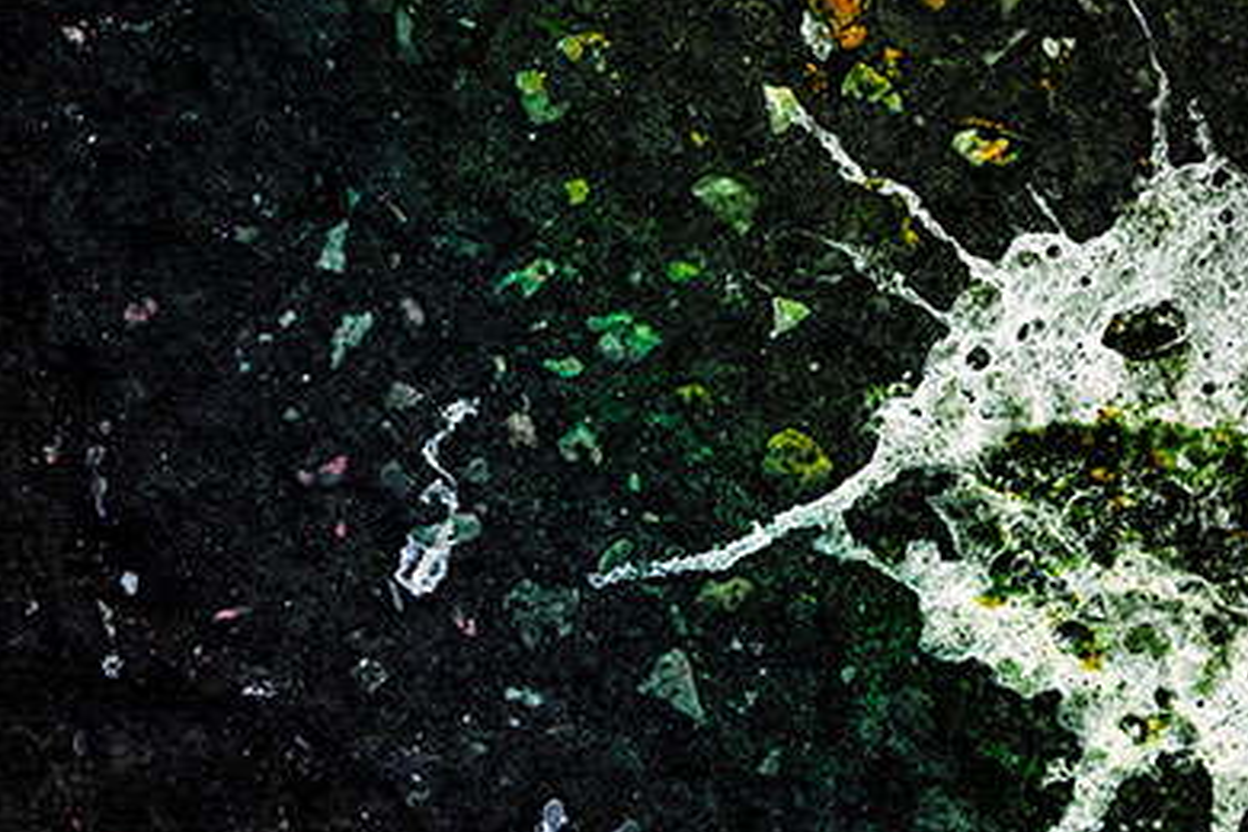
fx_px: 9325
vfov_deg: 5.1
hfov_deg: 7.7
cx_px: 797
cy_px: 469
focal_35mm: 269
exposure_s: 1/800
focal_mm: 210
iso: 1000
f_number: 6.3
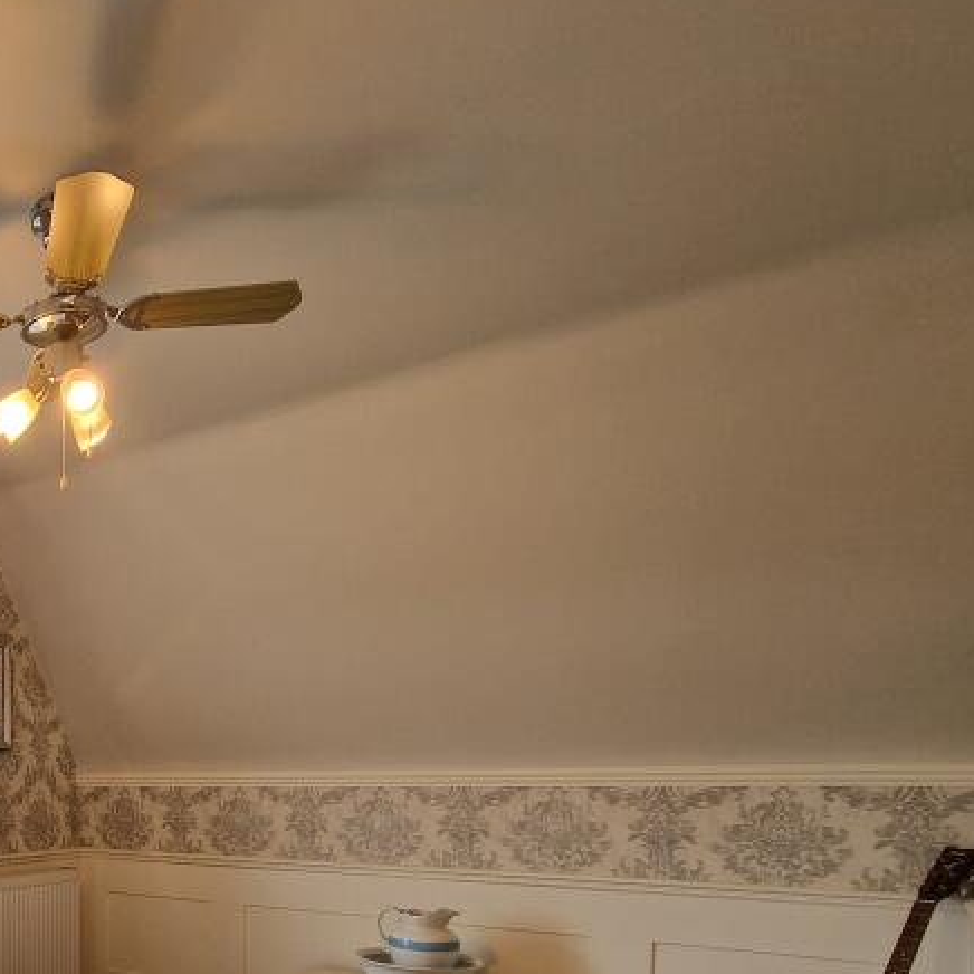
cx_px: -123
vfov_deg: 53.5
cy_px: 831
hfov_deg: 43.8
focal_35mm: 27
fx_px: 860
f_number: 2.2
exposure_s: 1/50
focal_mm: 2.2
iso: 100
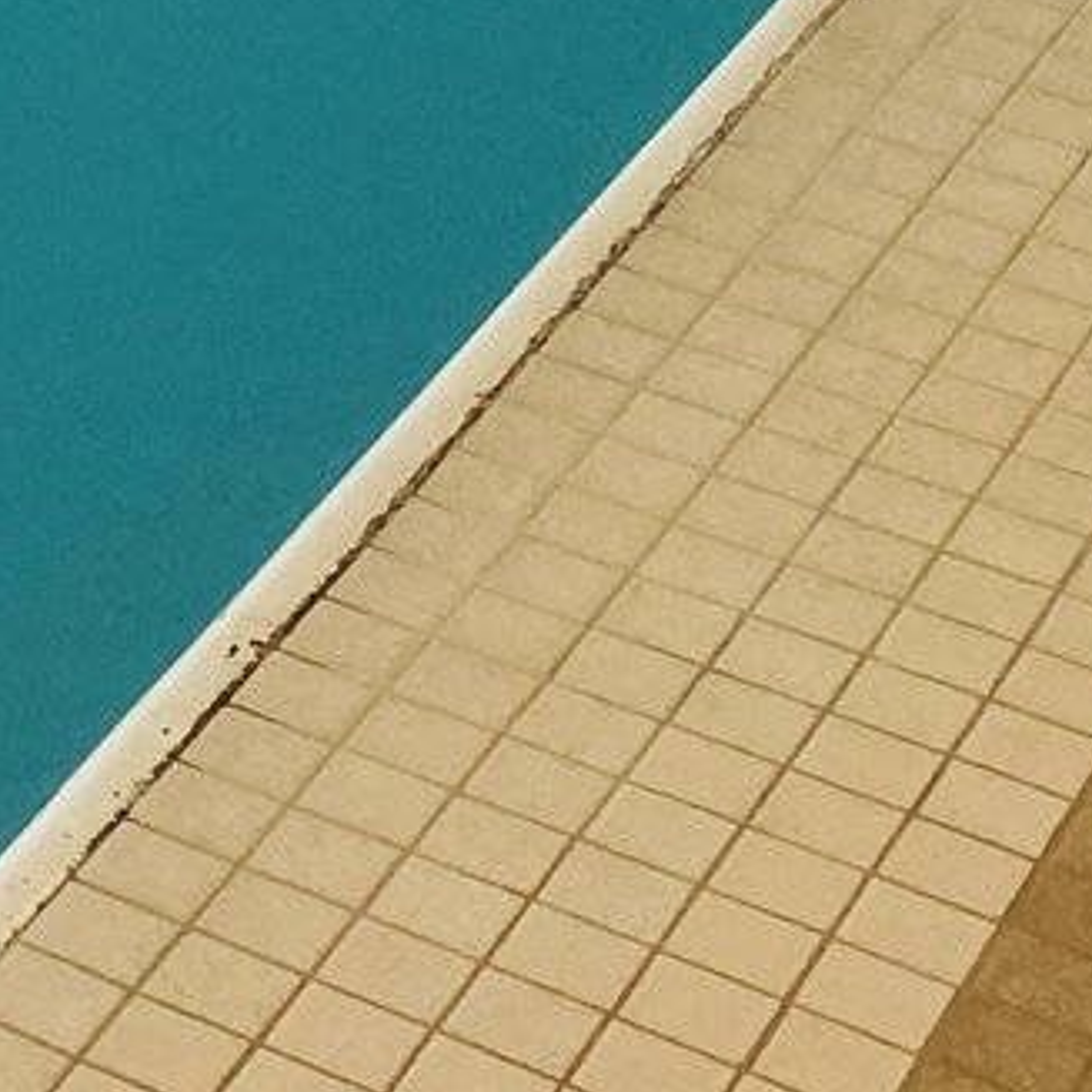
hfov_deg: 10.8
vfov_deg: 11.3
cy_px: -825
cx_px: -1262
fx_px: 5139
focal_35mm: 144
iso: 100
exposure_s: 1/120
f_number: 1.8
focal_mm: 4.25
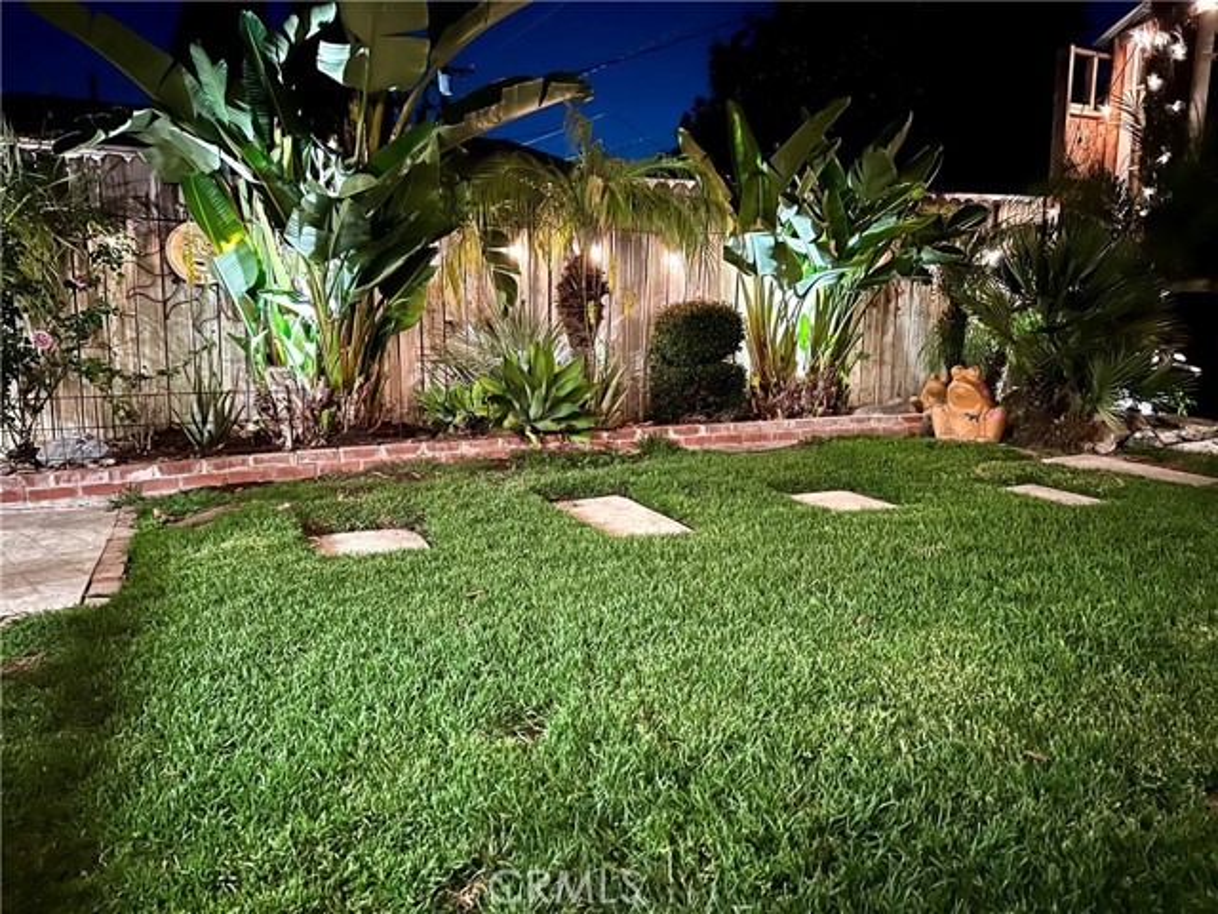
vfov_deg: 53.1
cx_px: 609
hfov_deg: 67.3
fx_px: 915
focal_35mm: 26
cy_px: 457
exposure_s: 1/11
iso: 800
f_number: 1.5
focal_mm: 5.7
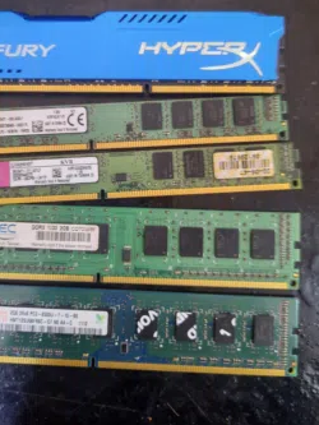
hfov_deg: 46.6
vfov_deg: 59.5
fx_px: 368
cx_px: 129
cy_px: 172
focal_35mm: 30
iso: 320
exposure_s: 1/33
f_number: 2
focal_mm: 4.6
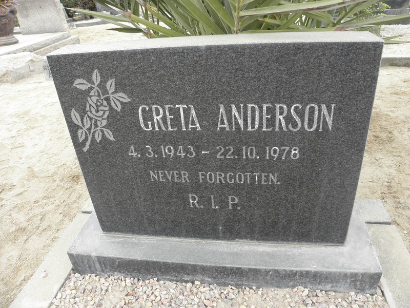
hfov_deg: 67.3
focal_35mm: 26
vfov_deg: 53.1
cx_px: 205
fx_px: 308
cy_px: 154
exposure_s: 1/60
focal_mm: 4.6
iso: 64
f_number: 3.5
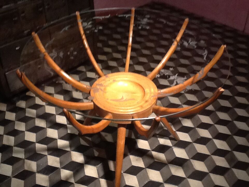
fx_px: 317
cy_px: 94
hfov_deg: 42.9
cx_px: 124
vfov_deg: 32.9
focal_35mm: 44
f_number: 2.4
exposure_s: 1/30
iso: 125
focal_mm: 2.03
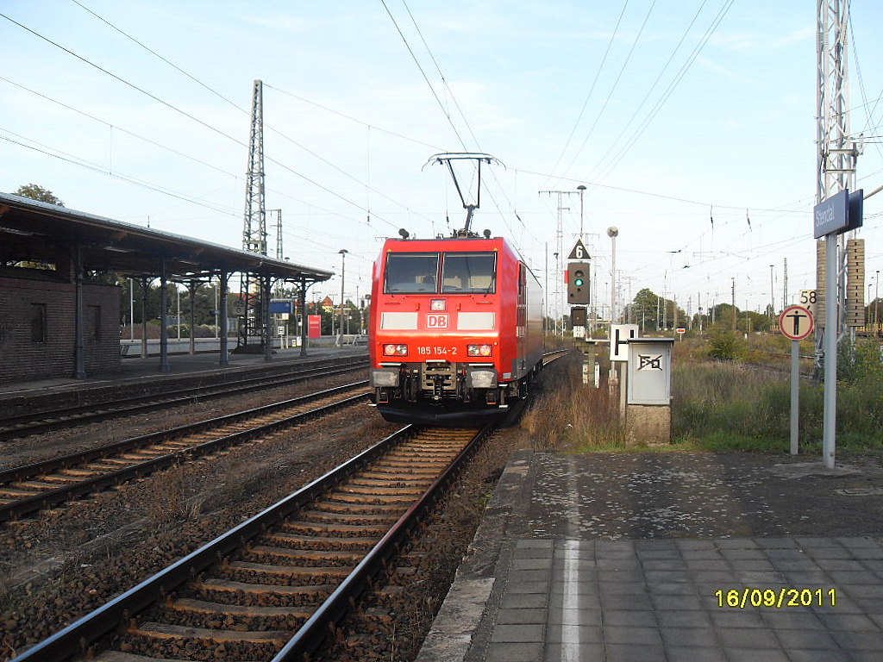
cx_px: 442
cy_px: 331
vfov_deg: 41.8
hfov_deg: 54.0
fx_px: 867
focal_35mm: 34
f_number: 2.8
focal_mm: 6.3
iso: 80
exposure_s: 1/250
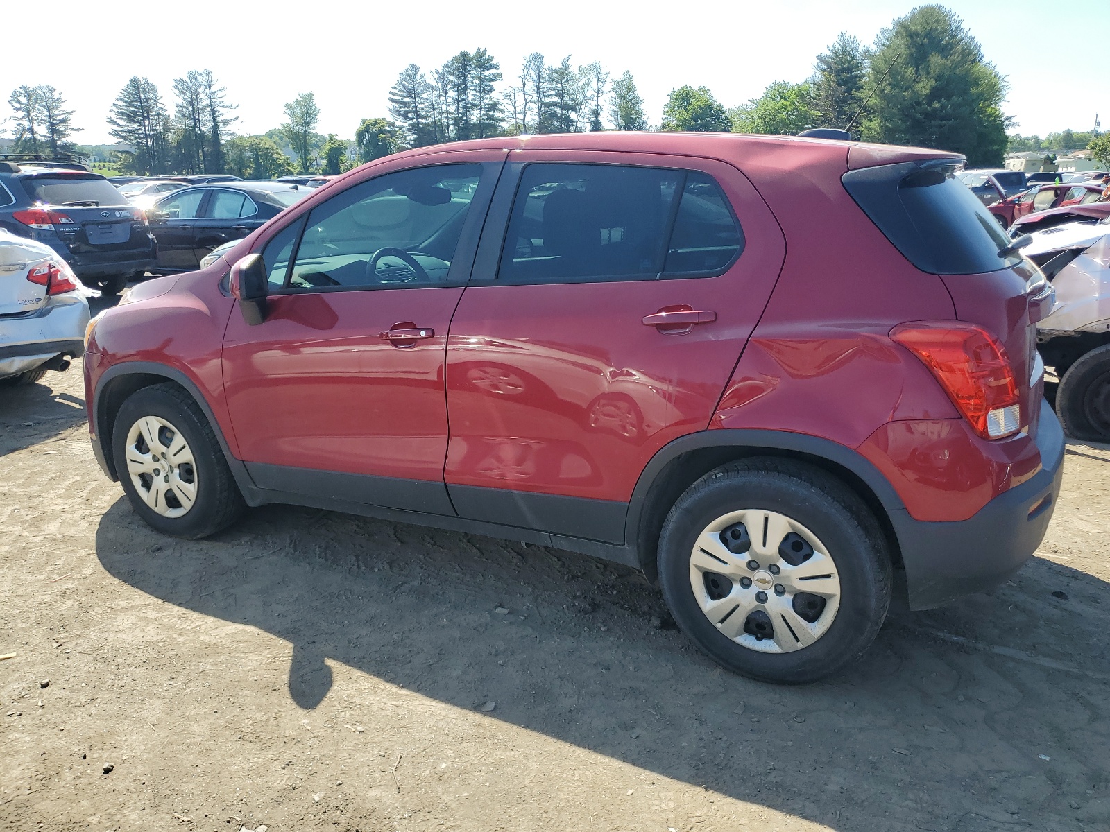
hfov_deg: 67.3
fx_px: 834
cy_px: 416
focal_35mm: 26
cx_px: 555
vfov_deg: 53.1
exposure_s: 1/1667
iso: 50
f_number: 1.5
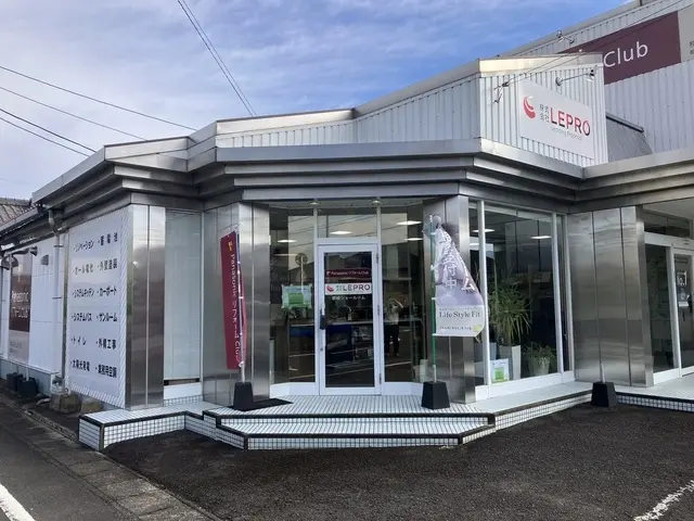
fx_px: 561
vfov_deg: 49.7
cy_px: 260
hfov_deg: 63.4
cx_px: 347
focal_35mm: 28
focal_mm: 3.99
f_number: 1.8
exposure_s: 1/1185
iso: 32
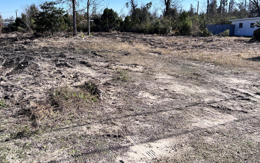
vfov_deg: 39.2
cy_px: 62
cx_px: 121
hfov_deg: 59.6
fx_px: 227
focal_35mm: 32
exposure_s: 1/4274
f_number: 1.5
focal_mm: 5.7
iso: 50
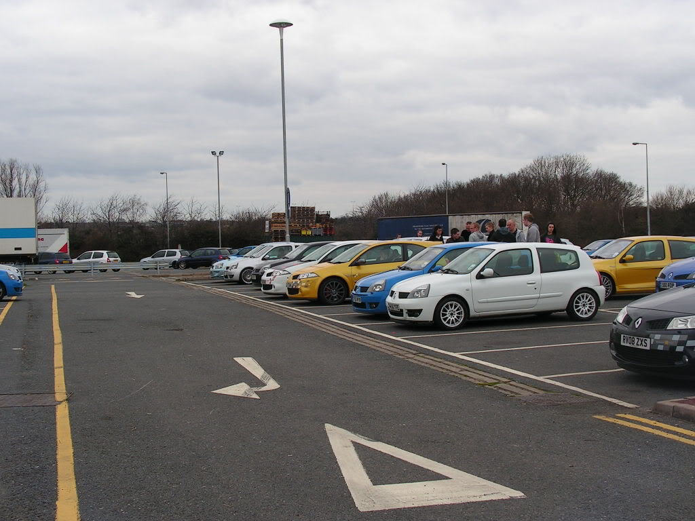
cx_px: 348
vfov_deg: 29.1
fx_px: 1004
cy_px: 260
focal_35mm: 50
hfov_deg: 38.2
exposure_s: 1/200
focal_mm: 8.4
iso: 64
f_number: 4.8
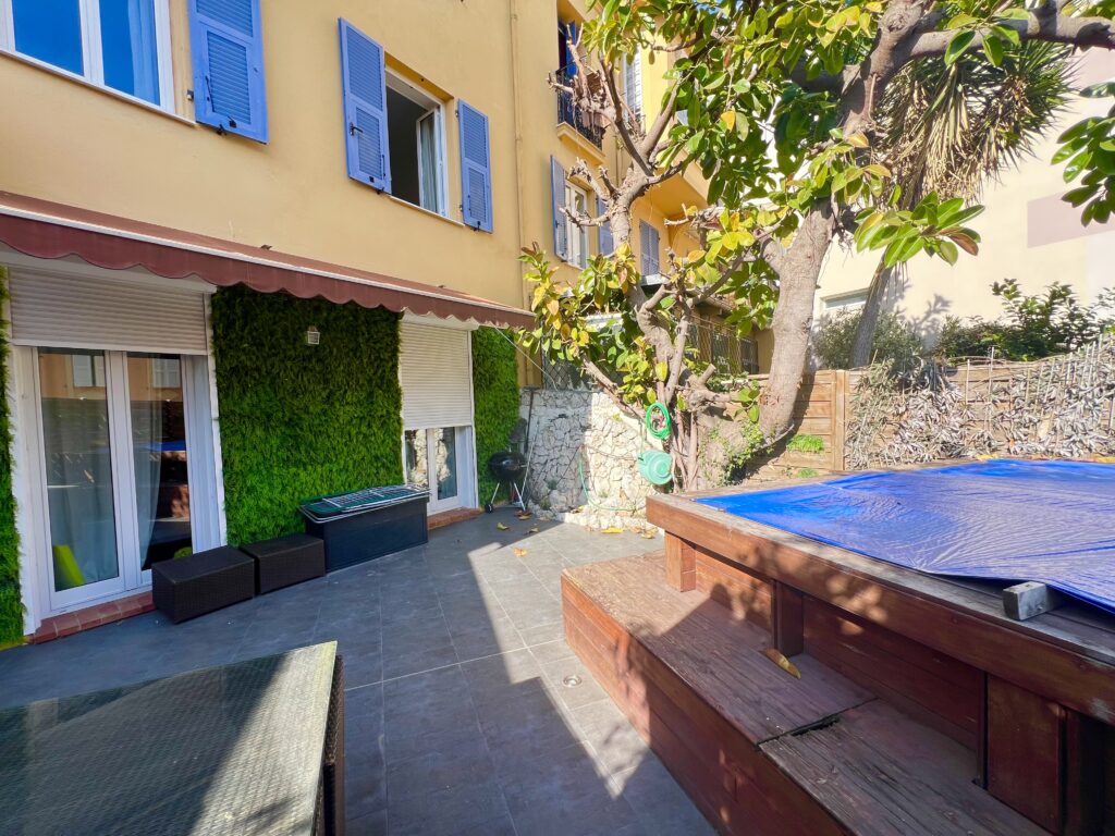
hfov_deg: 106.2
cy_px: 418
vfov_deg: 89.9
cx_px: 558
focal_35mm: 13
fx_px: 419
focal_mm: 1.57
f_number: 1.8
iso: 32
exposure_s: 1/358
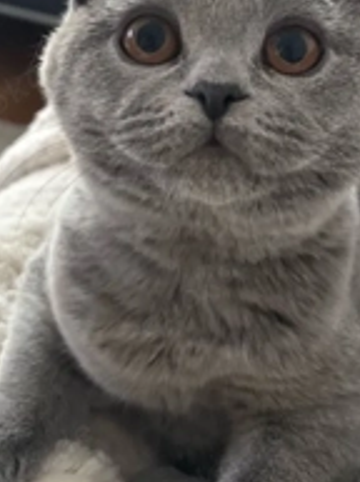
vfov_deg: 34.8
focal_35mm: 54
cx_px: 265
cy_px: 115
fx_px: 751
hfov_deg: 26.6
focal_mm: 5.96
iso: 640
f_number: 1.6
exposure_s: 1/37
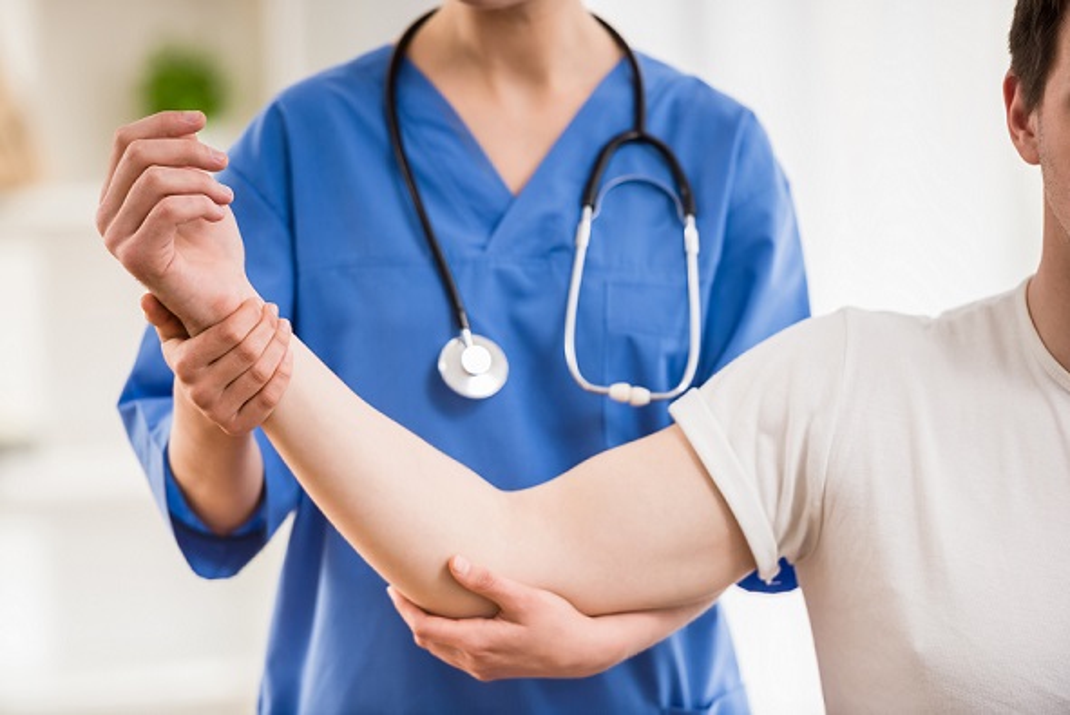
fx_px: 5651
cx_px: 535
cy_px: 358
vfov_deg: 7.2
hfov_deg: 10.8
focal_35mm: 190
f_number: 2.8
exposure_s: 1/320
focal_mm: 190
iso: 400
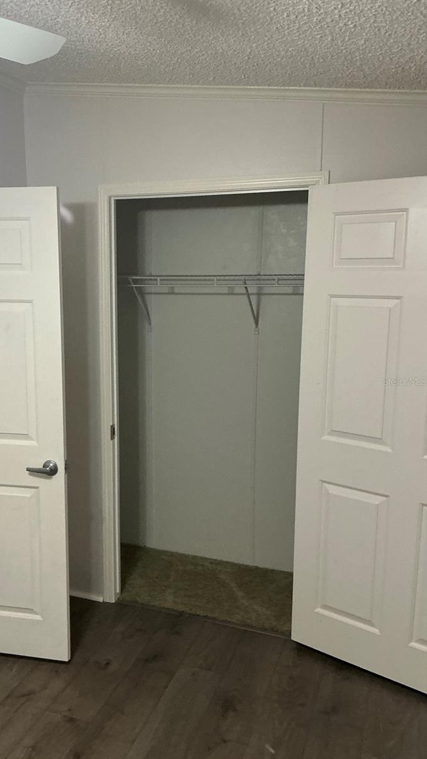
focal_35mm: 31
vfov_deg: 62.6
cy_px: 381
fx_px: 624
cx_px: 139
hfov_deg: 37.3
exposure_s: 1/60
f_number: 1.8
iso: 160
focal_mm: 3
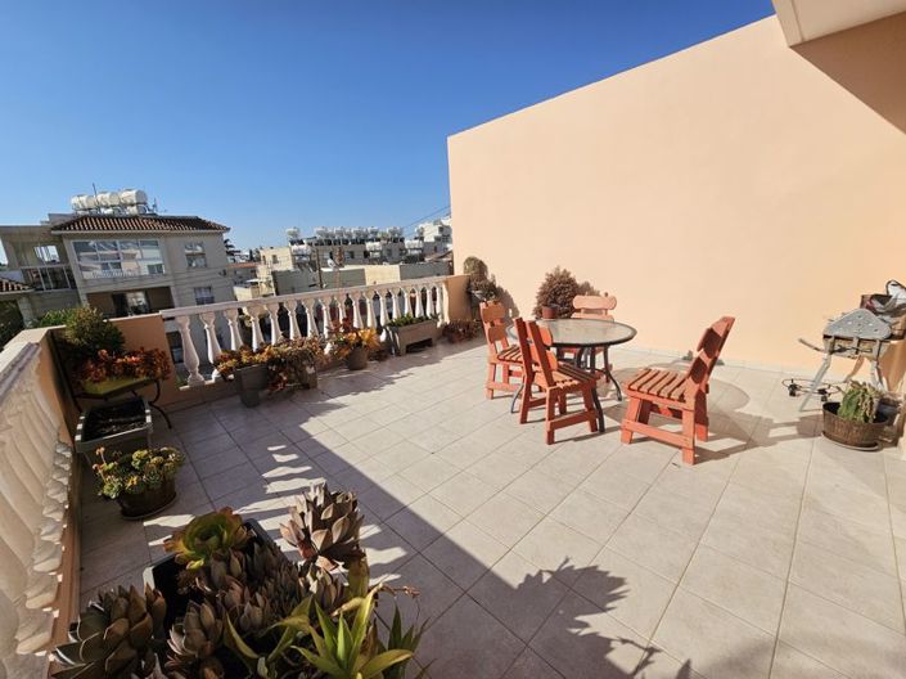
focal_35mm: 13
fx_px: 340
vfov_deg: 89.9
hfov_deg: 106.2
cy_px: 340
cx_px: 453
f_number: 2.2
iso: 50
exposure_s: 1/4860
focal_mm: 2.2
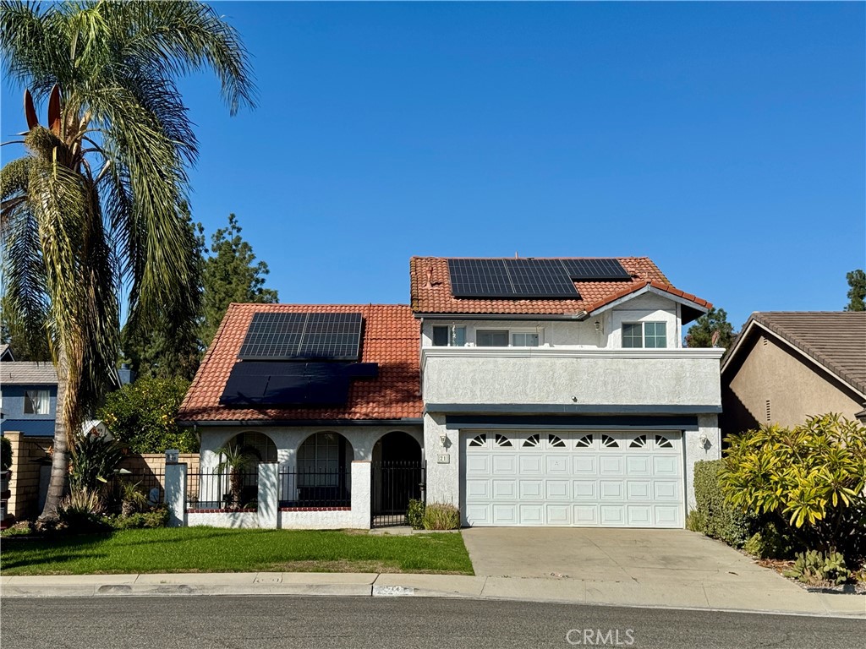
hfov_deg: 39.7
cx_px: 433
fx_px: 1201
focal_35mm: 48
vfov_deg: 30.3
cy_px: 324
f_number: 1.78
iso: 64
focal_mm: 6.76
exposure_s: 1/7092
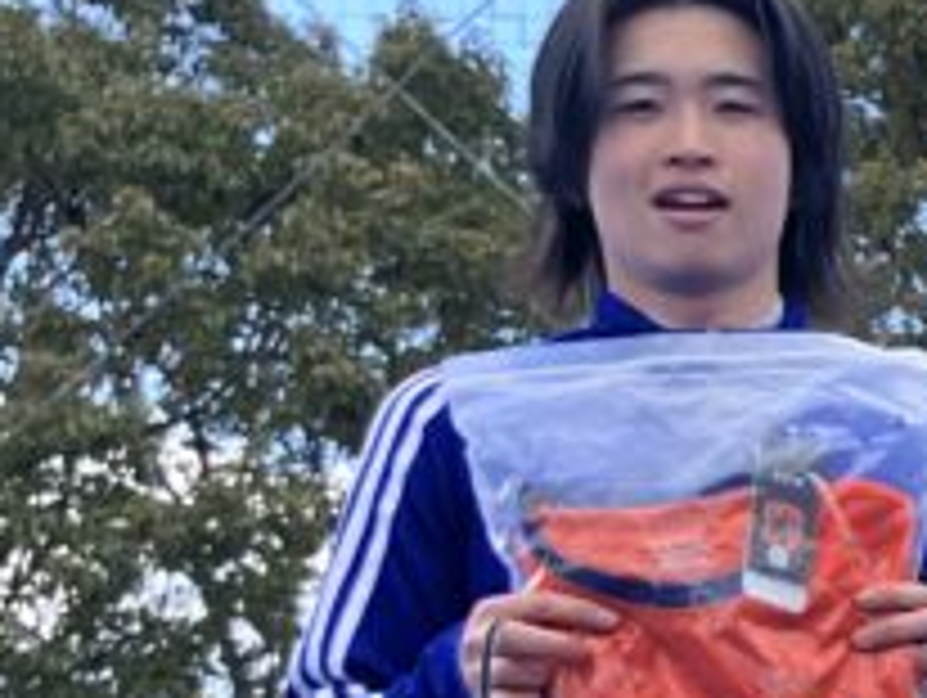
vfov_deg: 10.3
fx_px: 3727
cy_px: 1049
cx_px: 1858
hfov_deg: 12.5
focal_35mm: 139
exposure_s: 1/307
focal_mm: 3.99
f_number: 1.8
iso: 32
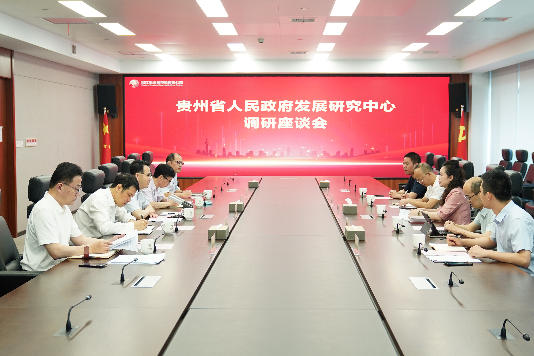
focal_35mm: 49
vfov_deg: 27.5
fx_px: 727
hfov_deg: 40.3
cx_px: 267
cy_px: 178
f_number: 3.2
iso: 640
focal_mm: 33
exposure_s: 1/80
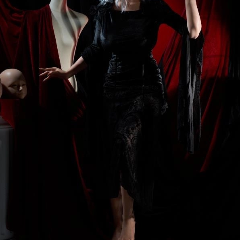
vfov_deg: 19.3
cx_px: 121
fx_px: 706
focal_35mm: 90
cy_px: 100
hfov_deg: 19.3
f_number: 8
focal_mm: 70
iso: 100
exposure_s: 1/30
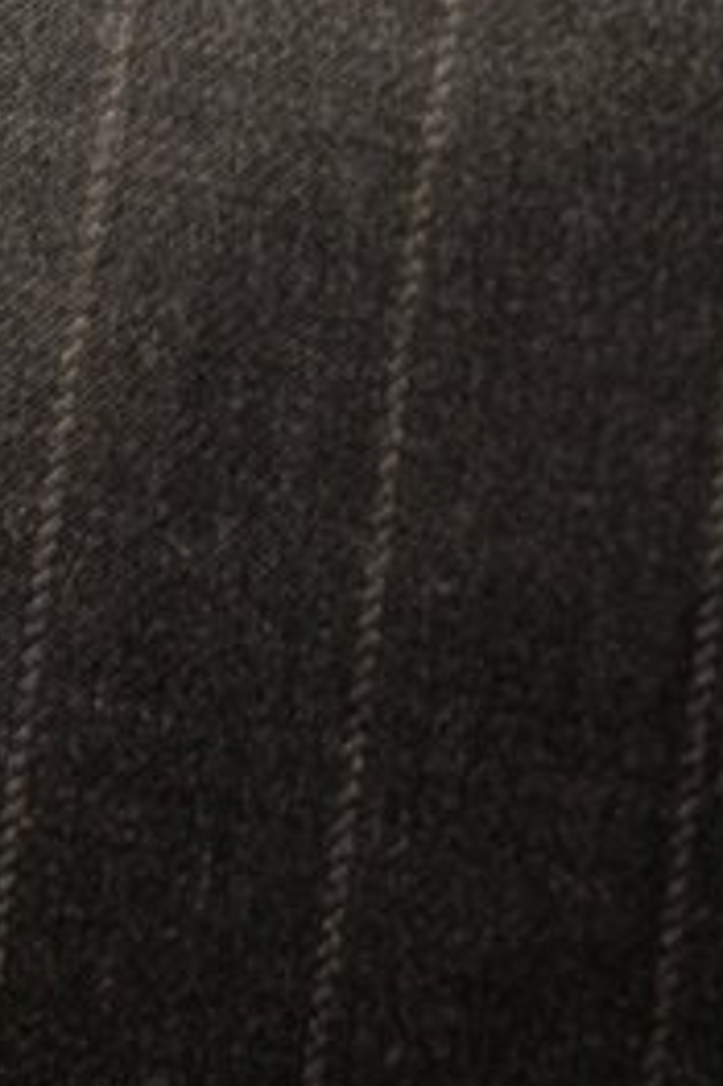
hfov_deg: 6.1
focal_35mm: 219
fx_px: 6606
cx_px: -673
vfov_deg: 9.2
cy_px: -314
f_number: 4
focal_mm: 31.9
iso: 640
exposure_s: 1/30
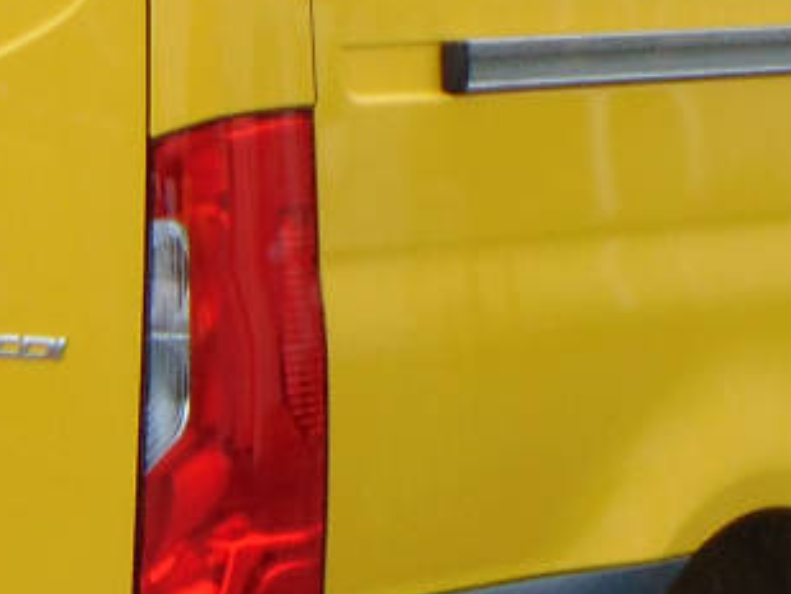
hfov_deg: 7.6
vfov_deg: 5.7
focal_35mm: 259
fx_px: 5921
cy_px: 26
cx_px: 253
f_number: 3.5
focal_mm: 9
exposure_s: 1/125
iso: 80
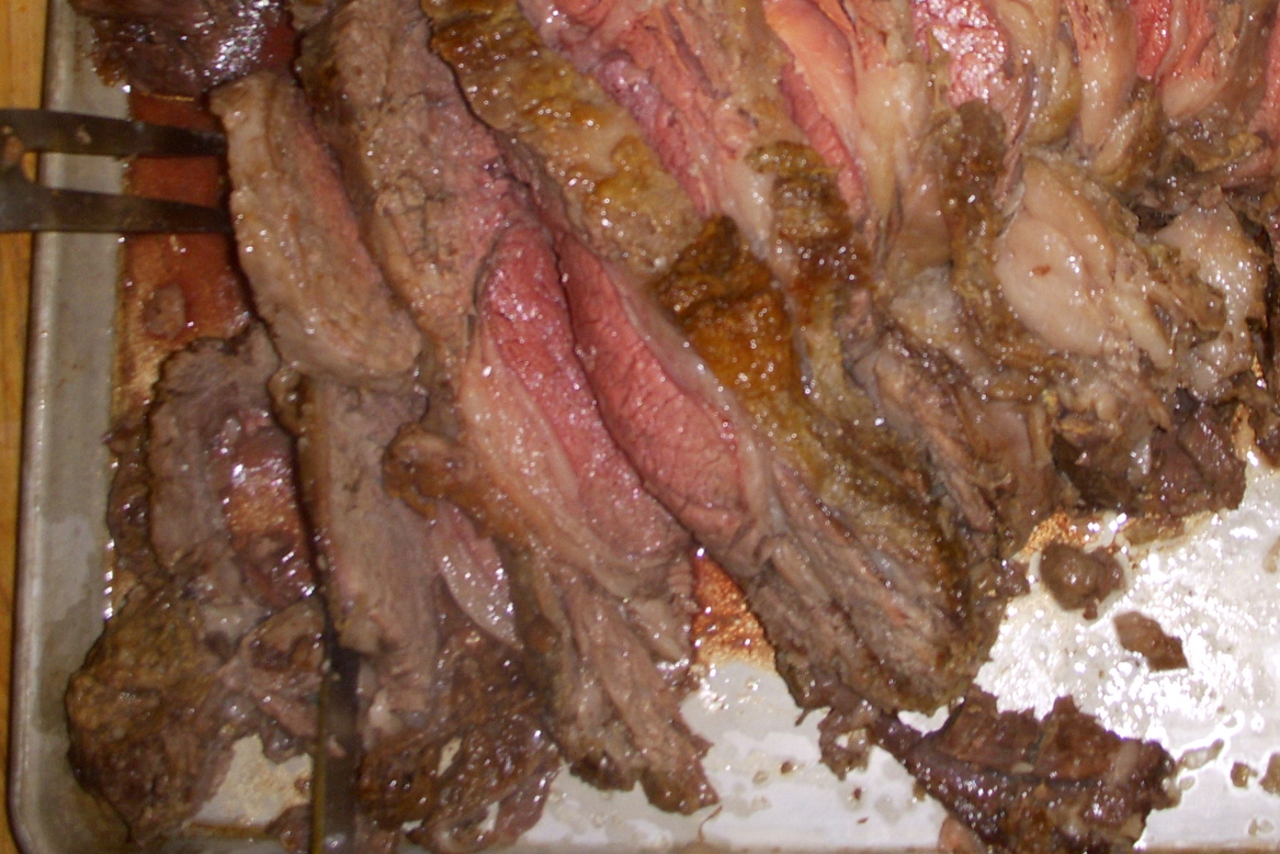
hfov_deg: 30.8
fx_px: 2311
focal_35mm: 65
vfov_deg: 20.7
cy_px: 210
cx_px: 808
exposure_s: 1/30
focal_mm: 6.3
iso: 100
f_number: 3.3
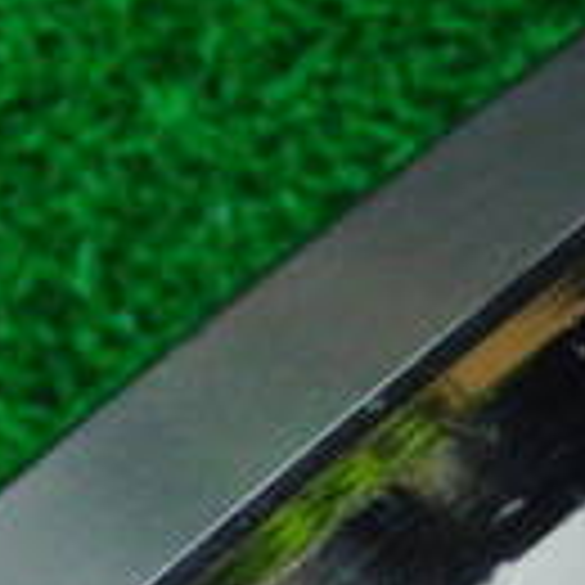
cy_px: 747
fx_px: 3078
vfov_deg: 10.6
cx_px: 378
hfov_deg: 10.8
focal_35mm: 161
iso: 400
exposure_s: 1/50
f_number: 3.6
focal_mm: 6.42
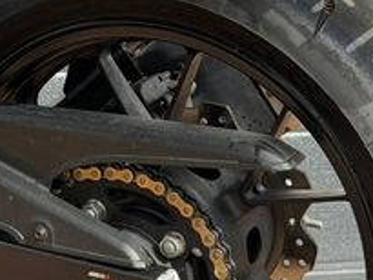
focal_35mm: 150
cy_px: 364
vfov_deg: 9.7
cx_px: -80
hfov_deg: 12.8
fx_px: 1617
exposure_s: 1/1543
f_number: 1.78
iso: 64
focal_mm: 6.76
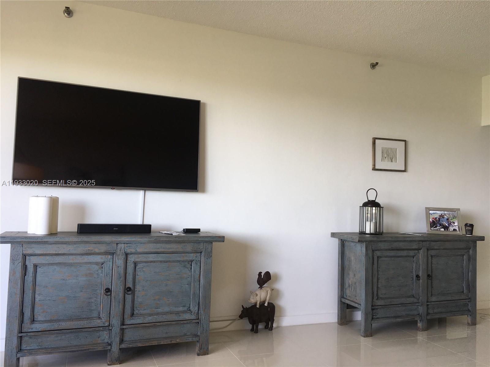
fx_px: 411
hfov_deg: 61.7
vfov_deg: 48.2
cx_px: 245
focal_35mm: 29
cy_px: 184
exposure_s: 1/30
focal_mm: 4.15
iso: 25
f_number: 2.2
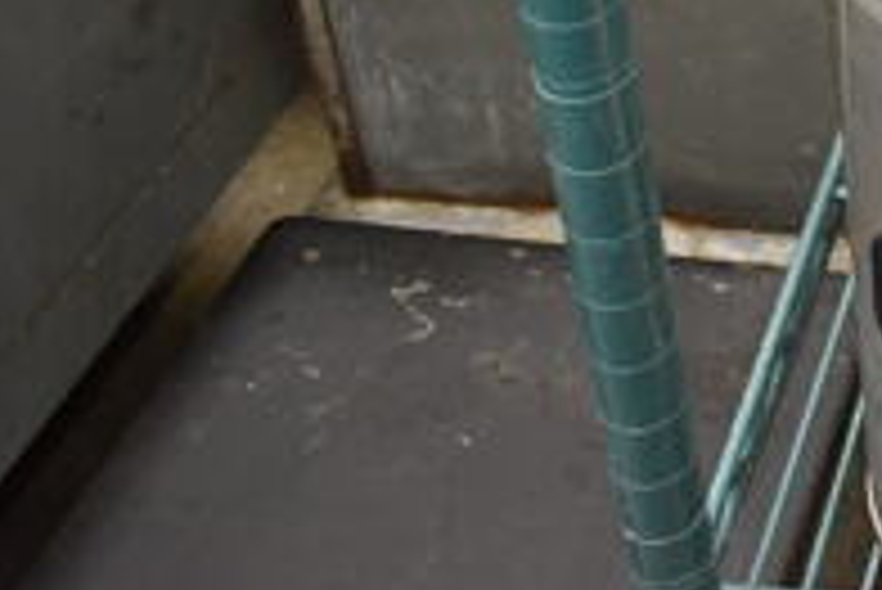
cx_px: 1332
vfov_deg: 15.0
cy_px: -320
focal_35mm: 84
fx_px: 2059
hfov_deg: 20.6
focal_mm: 18
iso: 1000
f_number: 3.5
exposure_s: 1/30
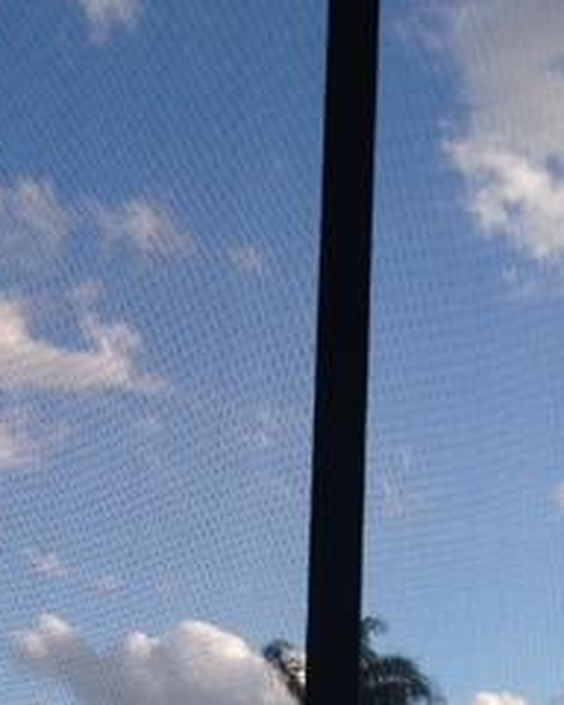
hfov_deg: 17.8
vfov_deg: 21.6
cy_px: 658
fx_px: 1794
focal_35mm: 86
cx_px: 335
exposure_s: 1/583
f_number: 2.4
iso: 50
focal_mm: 4.12
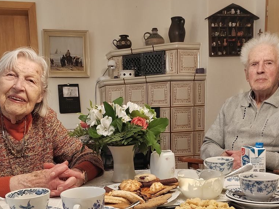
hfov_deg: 41.2
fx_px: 371
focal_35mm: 46
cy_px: 161
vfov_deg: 30.9
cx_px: 129
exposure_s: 1/33.3
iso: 494
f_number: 1.8
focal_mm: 4.75
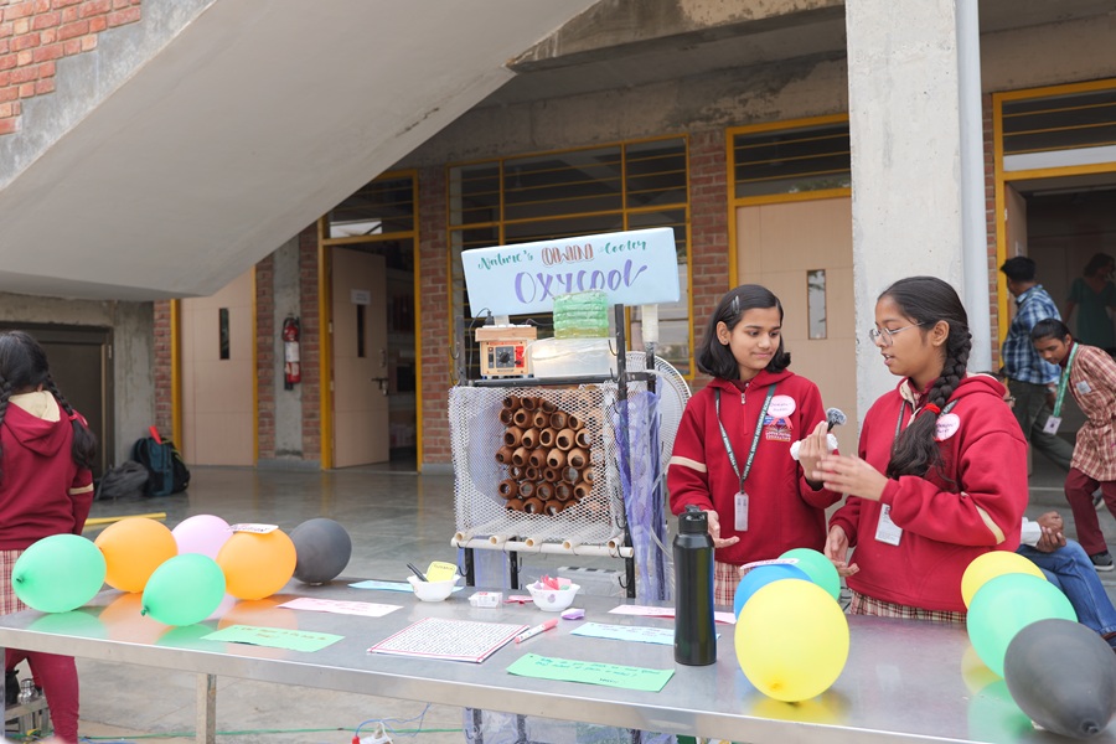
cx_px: 558
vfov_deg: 45.0
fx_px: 899
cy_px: 372
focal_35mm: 29
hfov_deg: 63.7
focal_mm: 29
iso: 100
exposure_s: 1/100
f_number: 4
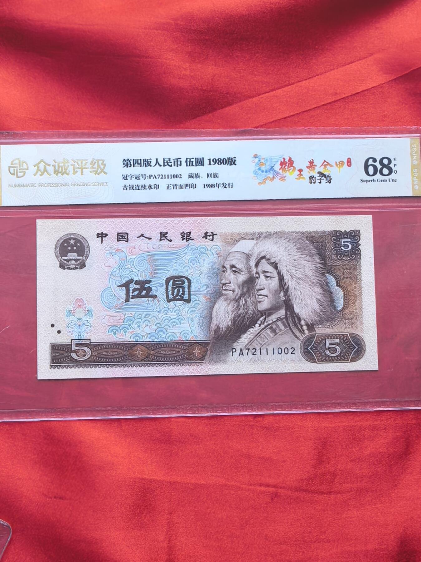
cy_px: 281
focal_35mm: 48
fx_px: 778
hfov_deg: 30.3
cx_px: 210
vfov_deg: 39.7
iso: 50
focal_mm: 1.95
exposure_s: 1/110
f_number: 2.2
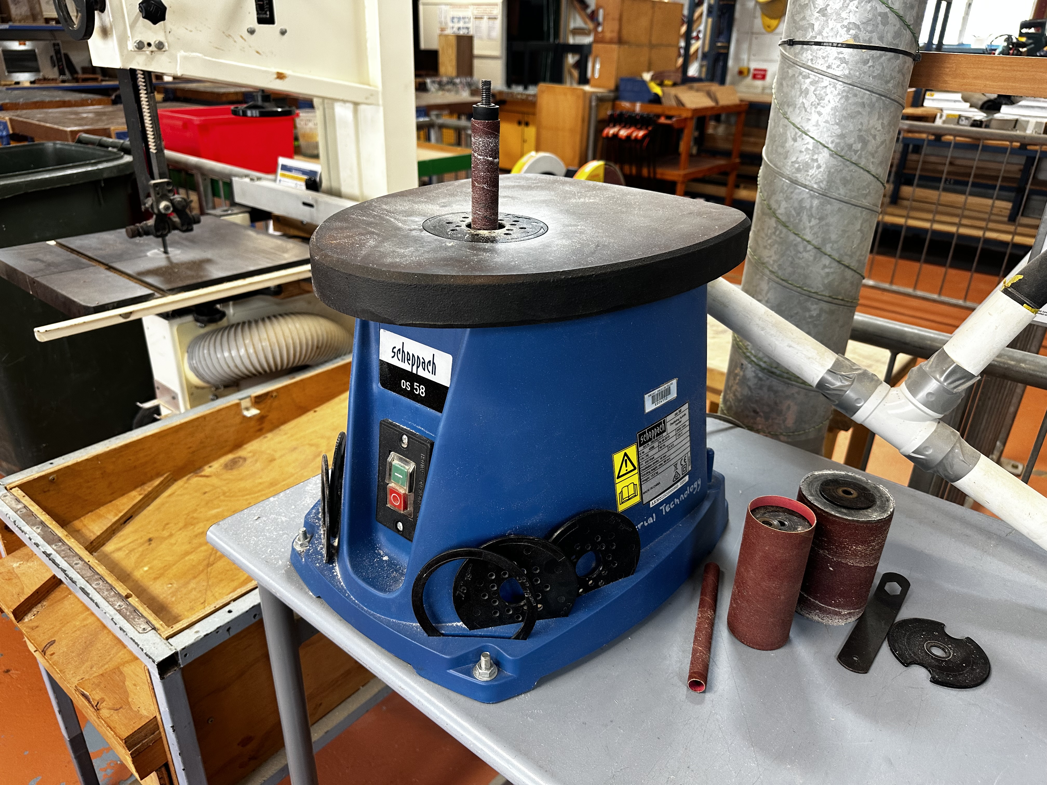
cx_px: 524
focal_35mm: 24
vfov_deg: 56.8
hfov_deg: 71.6
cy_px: 392
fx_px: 726
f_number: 1.78
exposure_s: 1/50
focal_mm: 6.86
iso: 160
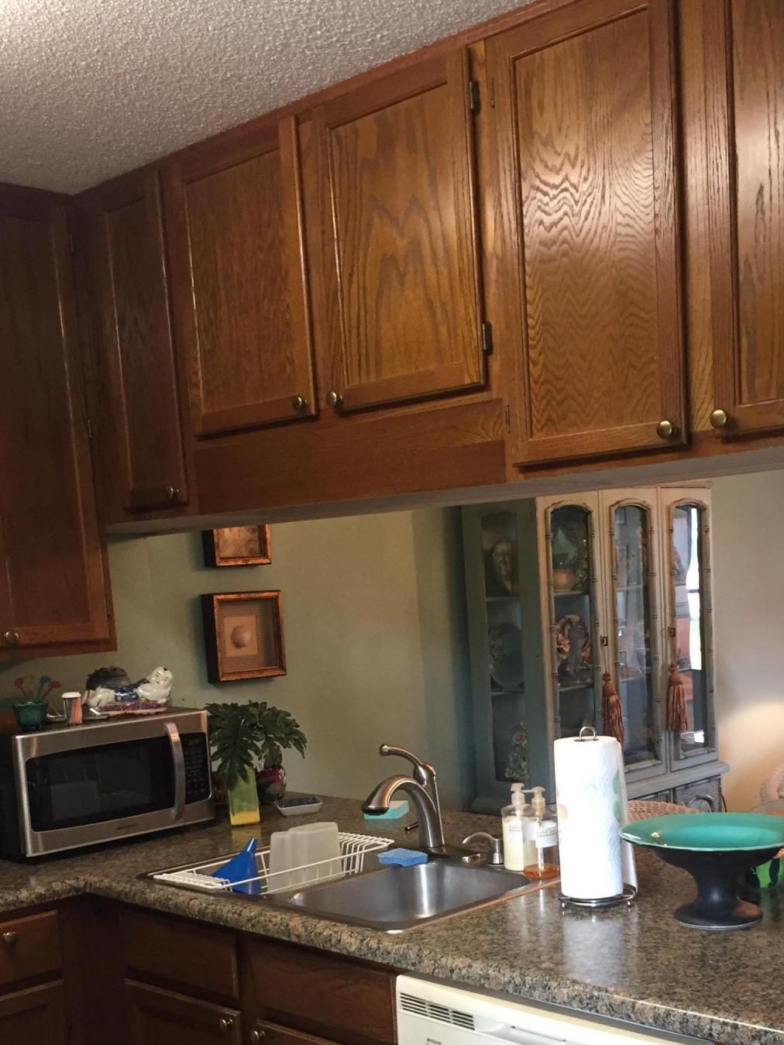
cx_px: 482
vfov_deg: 42.8
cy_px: 751
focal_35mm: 43
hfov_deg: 33.5
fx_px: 1298
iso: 125
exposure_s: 1/30
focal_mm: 4.15
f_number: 2.2
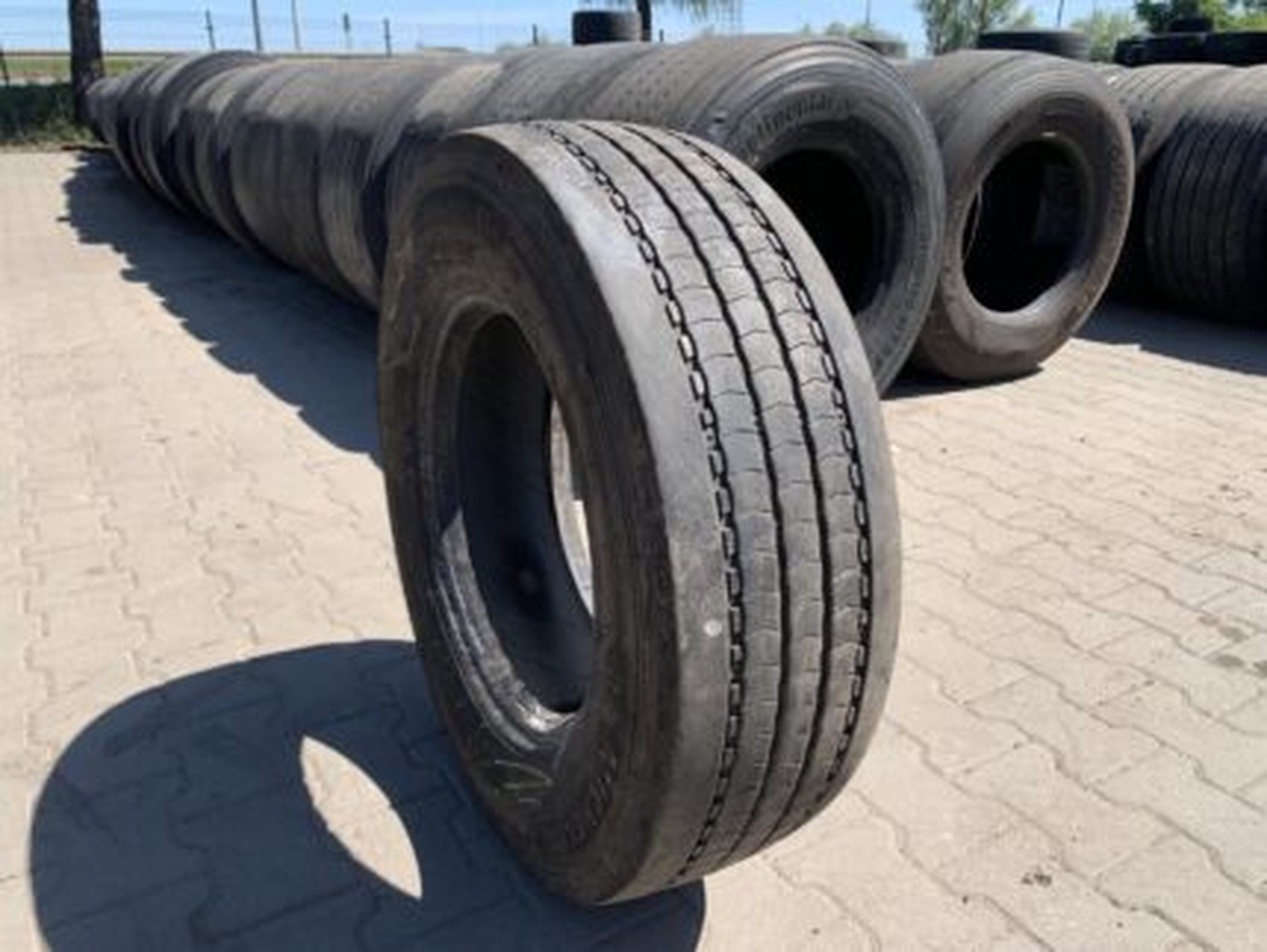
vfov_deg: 53.1
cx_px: 634
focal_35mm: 26
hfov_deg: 67.3
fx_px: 952
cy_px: 476
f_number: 1.8
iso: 25
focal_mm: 4.25
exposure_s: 1/1314
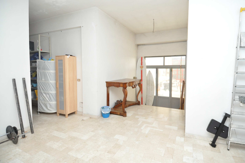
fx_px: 122
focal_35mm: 18
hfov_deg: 90.1
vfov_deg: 67.2
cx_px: 122
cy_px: 82
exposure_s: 1/60
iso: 800
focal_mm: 12
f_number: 4
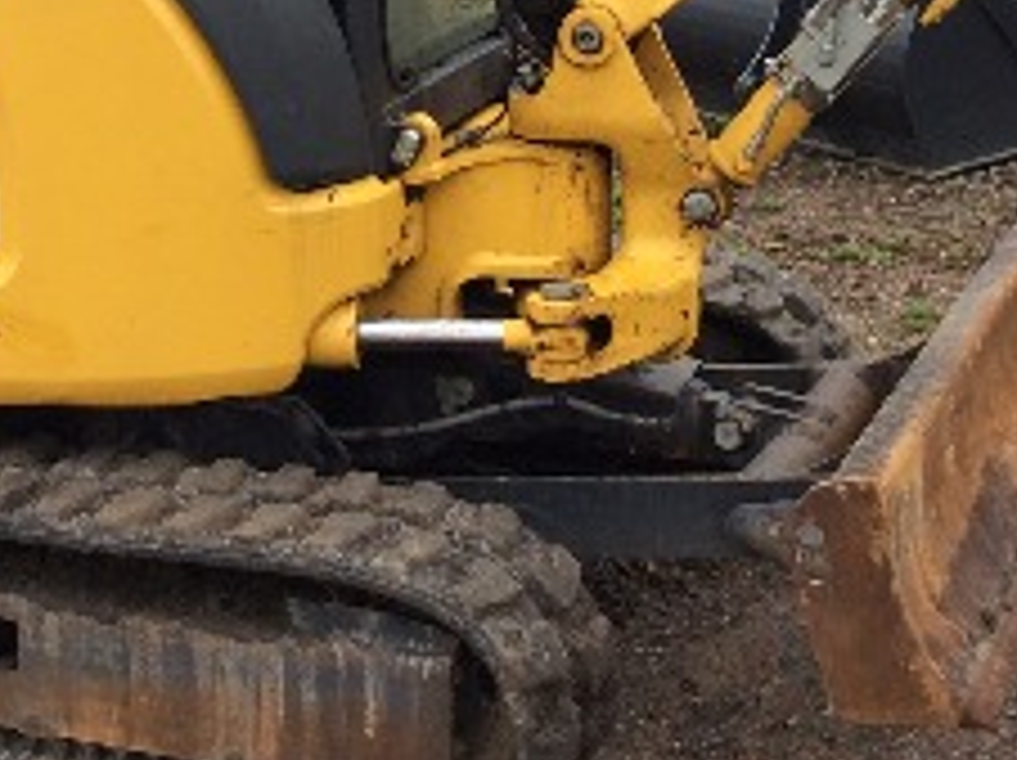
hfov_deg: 23.0
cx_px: 441
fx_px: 2495
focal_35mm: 85
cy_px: -83
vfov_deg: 16.8
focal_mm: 3.3
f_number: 2.4
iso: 32
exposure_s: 1/203
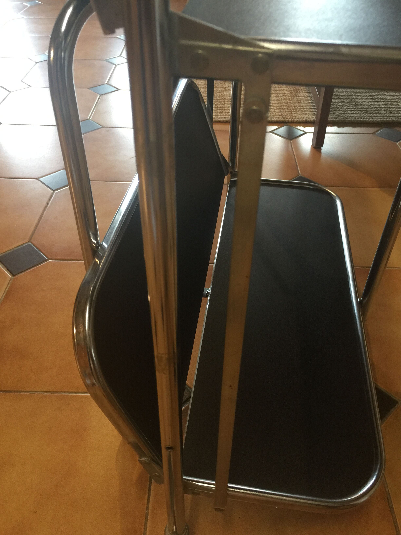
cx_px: 200
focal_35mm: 29
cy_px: 268
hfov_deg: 48.2
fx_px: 448
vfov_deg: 61.7
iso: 80
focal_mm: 4.15
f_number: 2.2
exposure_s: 1/17
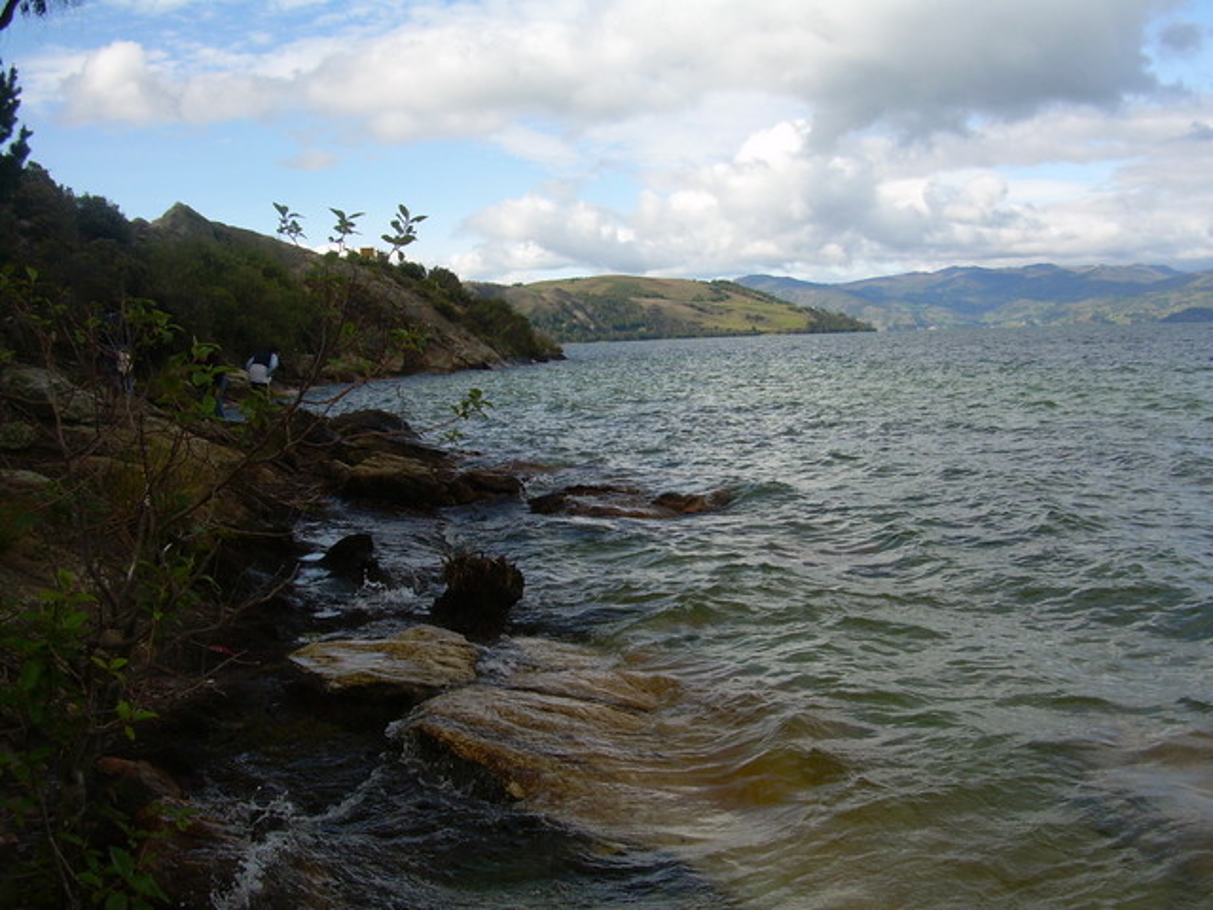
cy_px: 455
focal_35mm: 38
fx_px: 1332
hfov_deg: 49.0
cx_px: 606
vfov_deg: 37.7
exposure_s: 1/354
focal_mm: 6.3
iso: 50
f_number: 4.6
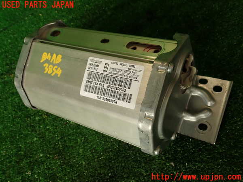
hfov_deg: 56.8
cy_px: 91
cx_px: 122
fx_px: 225
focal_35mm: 32
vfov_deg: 44.2
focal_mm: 5.79
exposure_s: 1/80
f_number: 3.2
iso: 100
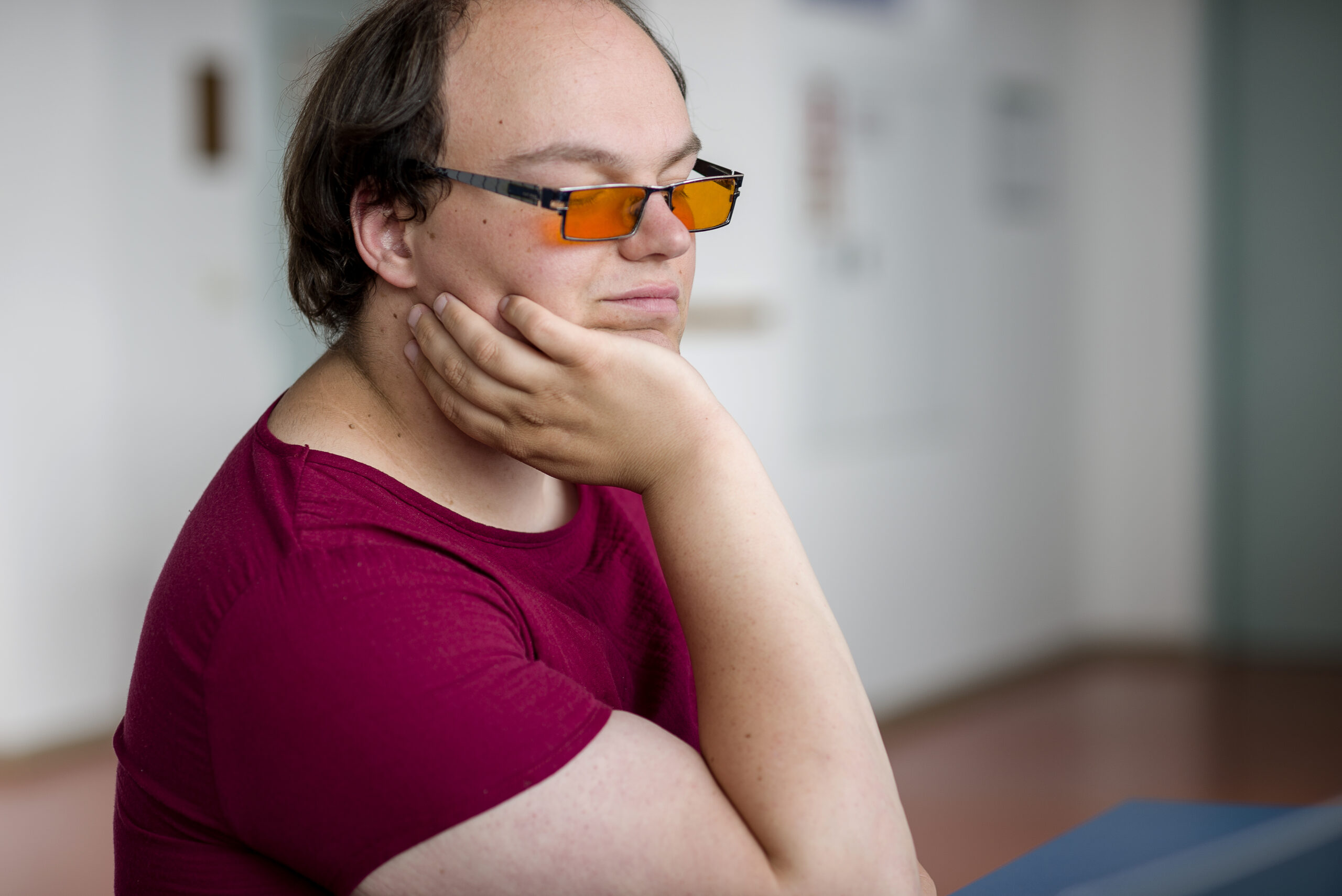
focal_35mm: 85
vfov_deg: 16.1
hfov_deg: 23.9
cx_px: 671
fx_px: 3170
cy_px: 448
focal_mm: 85
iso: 100
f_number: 2.5
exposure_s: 1/125
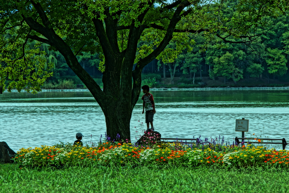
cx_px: 144
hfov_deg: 6.9
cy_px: 96
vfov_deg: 4.6
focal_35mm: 300
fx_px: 2407
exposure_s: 1/60
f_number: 11
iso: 50
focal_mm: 200
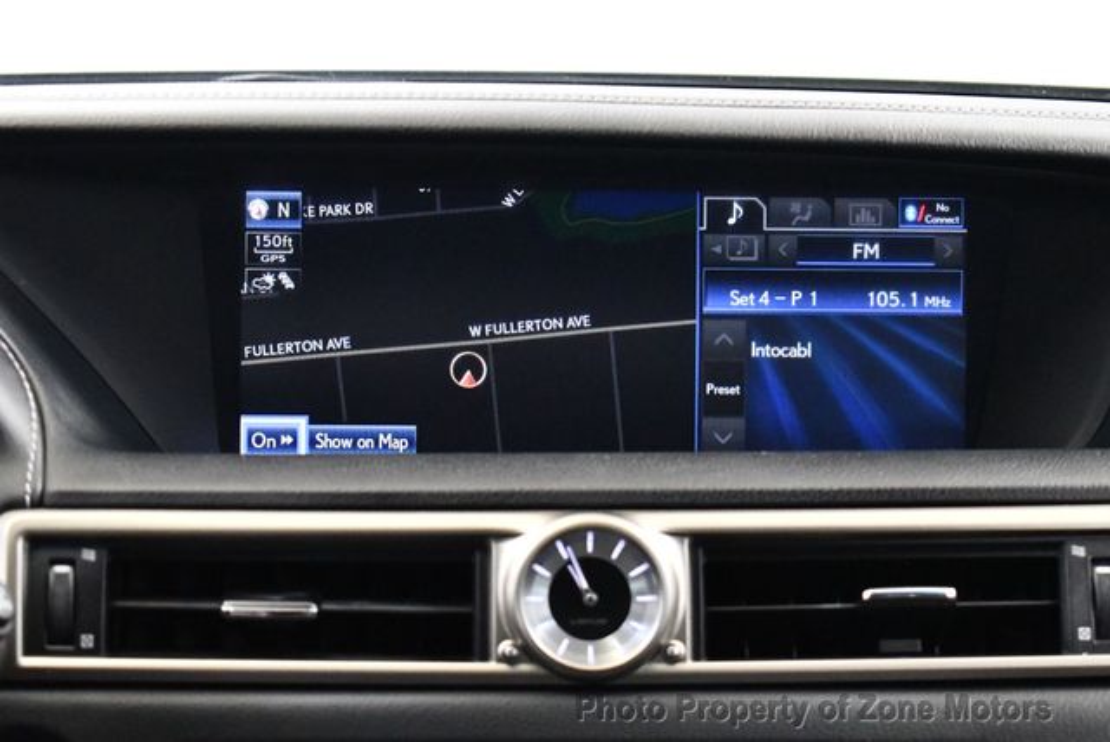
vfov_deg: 13.2
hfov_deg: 19.6
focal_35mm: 104
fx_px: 3210
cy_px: 371
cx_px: 555
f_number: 5.6
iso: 8000
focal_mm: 52
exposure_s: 1/60
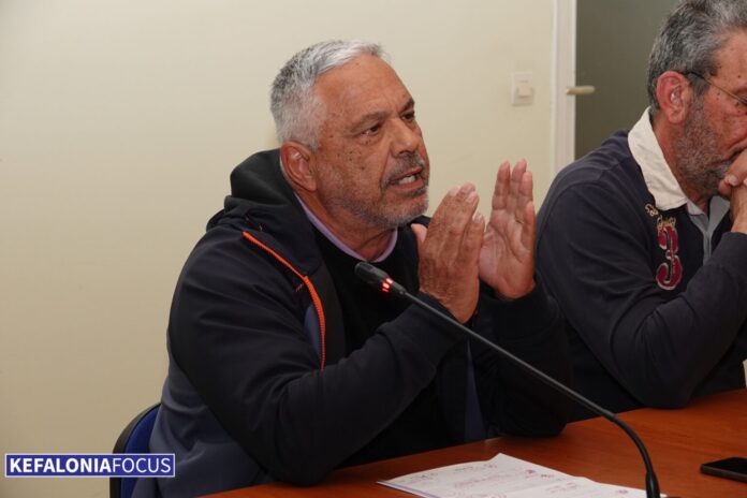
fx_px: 2220
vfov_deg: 12.8
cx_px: 374
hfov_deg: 19.1
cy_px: 249
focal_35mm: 107
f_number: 4
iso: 400
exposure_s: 1/80
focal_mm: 39.42
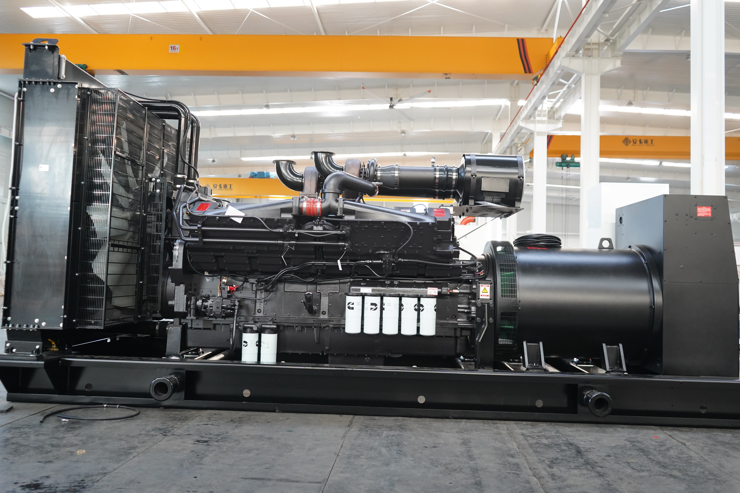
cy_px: 241
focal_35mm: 29
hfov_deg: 63.6
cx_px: 380
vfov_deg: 45.0
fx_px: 596
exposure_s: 1/160
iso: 2500
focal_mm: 28
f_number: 3.5
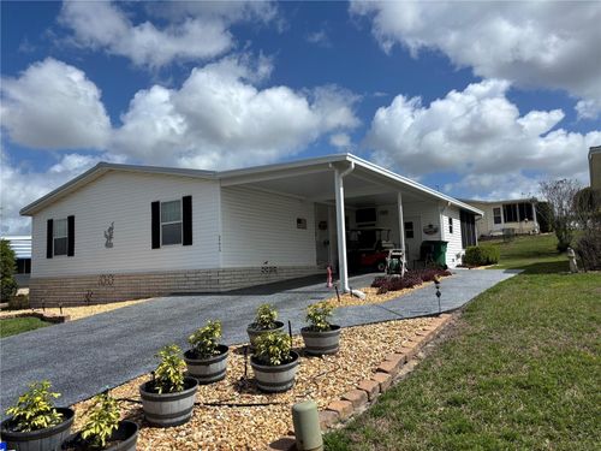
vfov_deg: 53.1
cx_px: 300
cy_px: 226
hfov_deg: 67.3
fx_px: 451
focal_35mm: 26
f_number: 1.6
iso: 50
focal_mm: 5.96
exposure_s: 1/6329
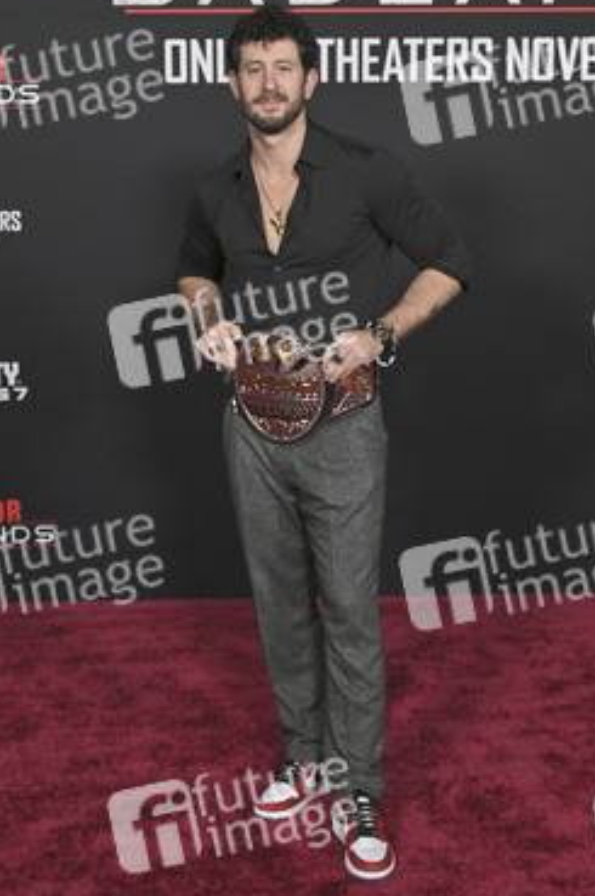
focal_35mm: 51
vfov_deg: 38.9
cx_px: 304
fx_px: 1268
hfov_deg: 26.4
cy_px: 452
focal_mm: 47
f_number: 6.3
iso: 1250
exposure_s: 1/320
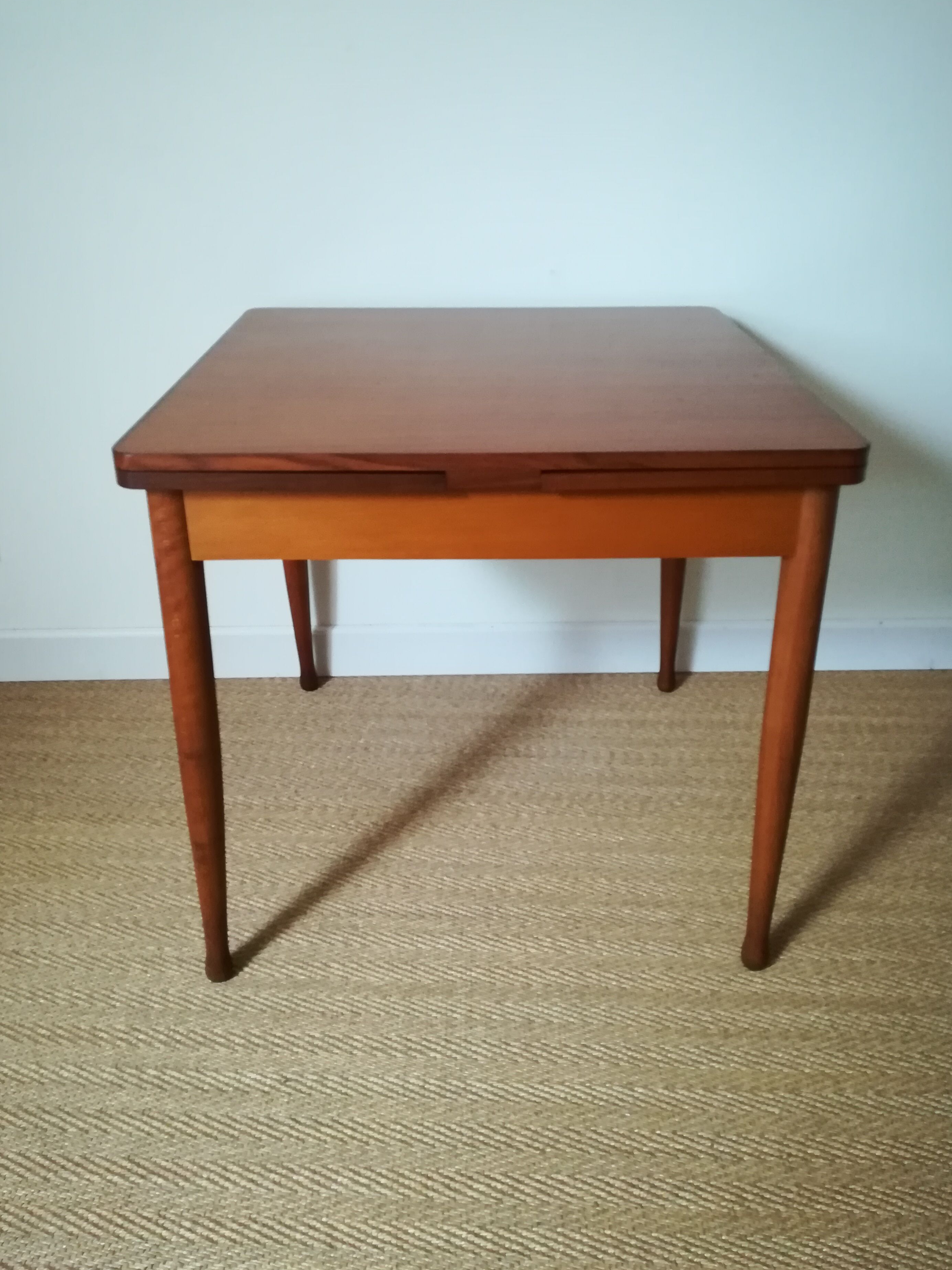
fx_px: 1027
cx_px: 495
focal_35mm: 28
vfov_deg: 63.4
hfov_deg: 49.7
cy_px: 597
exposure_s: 1/20
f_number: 2.2
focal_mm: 3.83
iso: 500
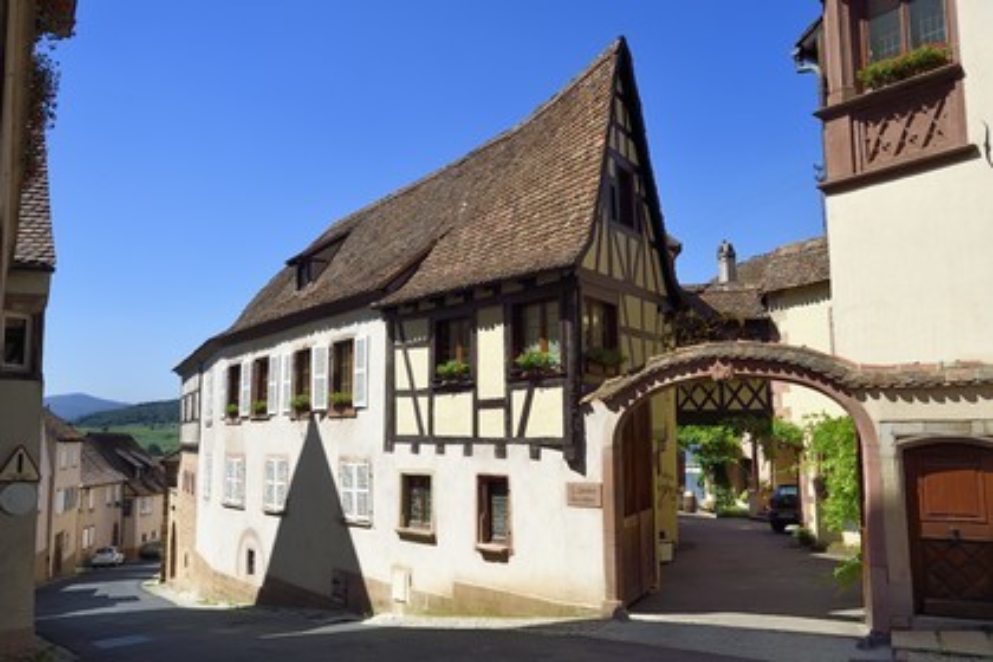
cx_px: 496
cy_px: 331
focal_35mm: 32
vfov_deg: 41.1
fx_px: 883
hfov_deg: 58.7
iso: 200
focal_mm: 32
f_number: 11
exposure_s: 1/250
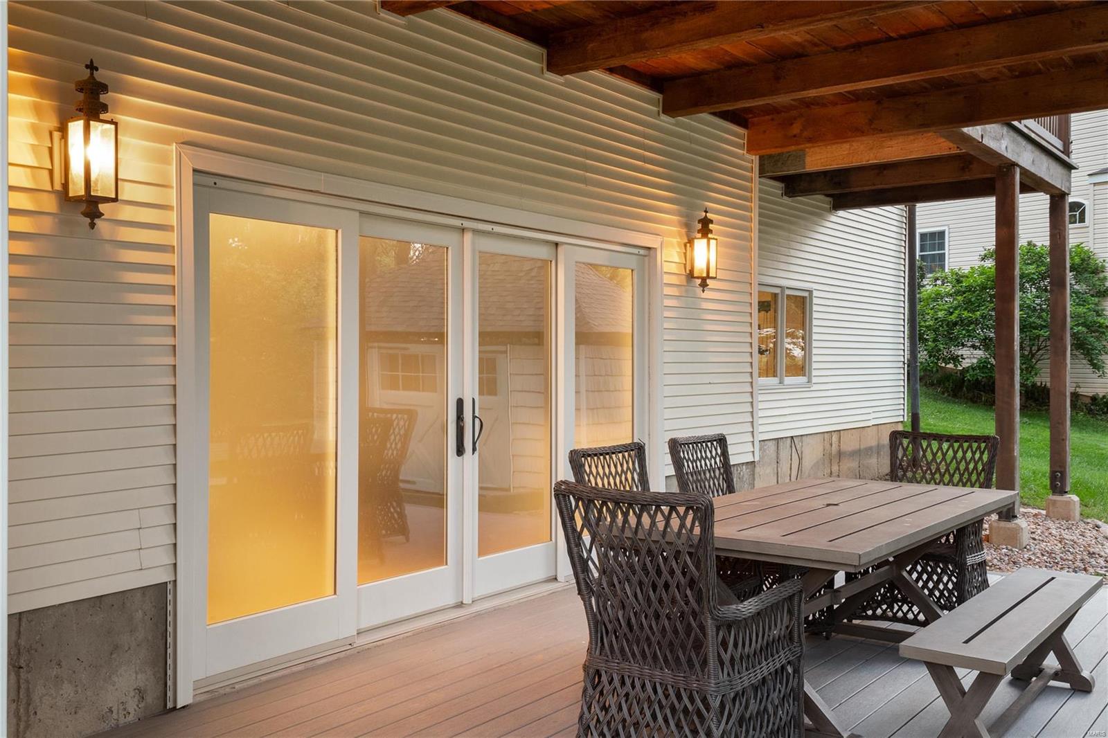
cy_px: 369
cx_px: 554
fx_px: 1108
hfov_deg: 53.1
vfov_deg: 36.9
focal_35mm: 36
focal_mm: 18
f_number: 8
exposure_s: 1/1.25
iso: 400
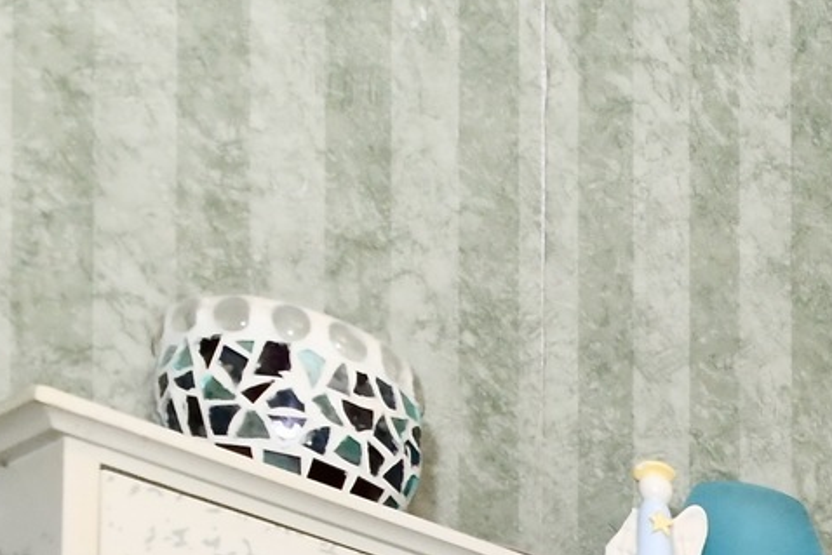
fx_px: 2081
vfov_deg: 11.3
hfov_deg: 15.8
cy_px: 1510
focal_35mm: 90
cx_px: 1815
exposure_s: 1/60
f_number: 6.3
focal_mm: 14
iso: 640
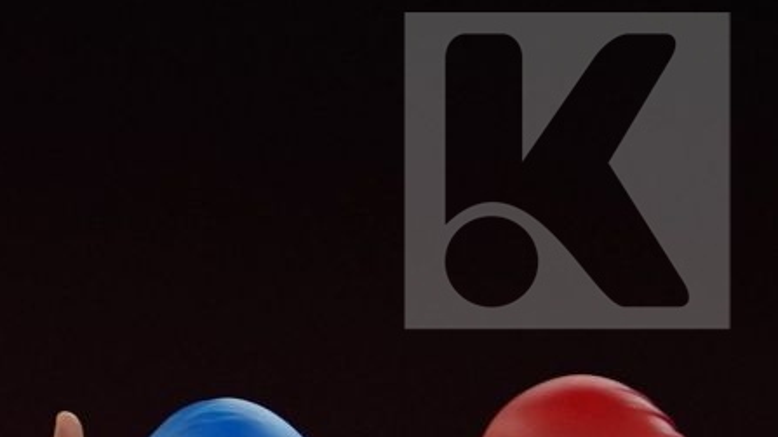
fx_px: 24003
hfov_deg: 1.9
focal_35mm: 1164
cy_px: 787
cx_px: -613
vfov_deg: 1.0
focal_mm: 184
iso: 1000
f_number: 2.8
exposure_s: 1/1000
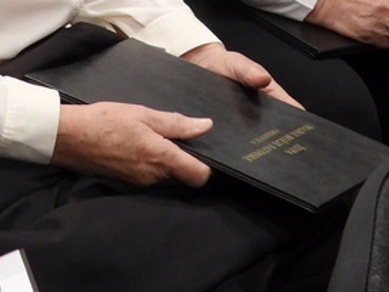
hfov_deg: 10.1
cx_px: -29
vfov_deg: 7.4
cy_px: -278
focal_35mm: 194
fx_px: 2180
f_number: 3.2
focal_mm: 7.9
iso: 400
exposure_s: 1/15
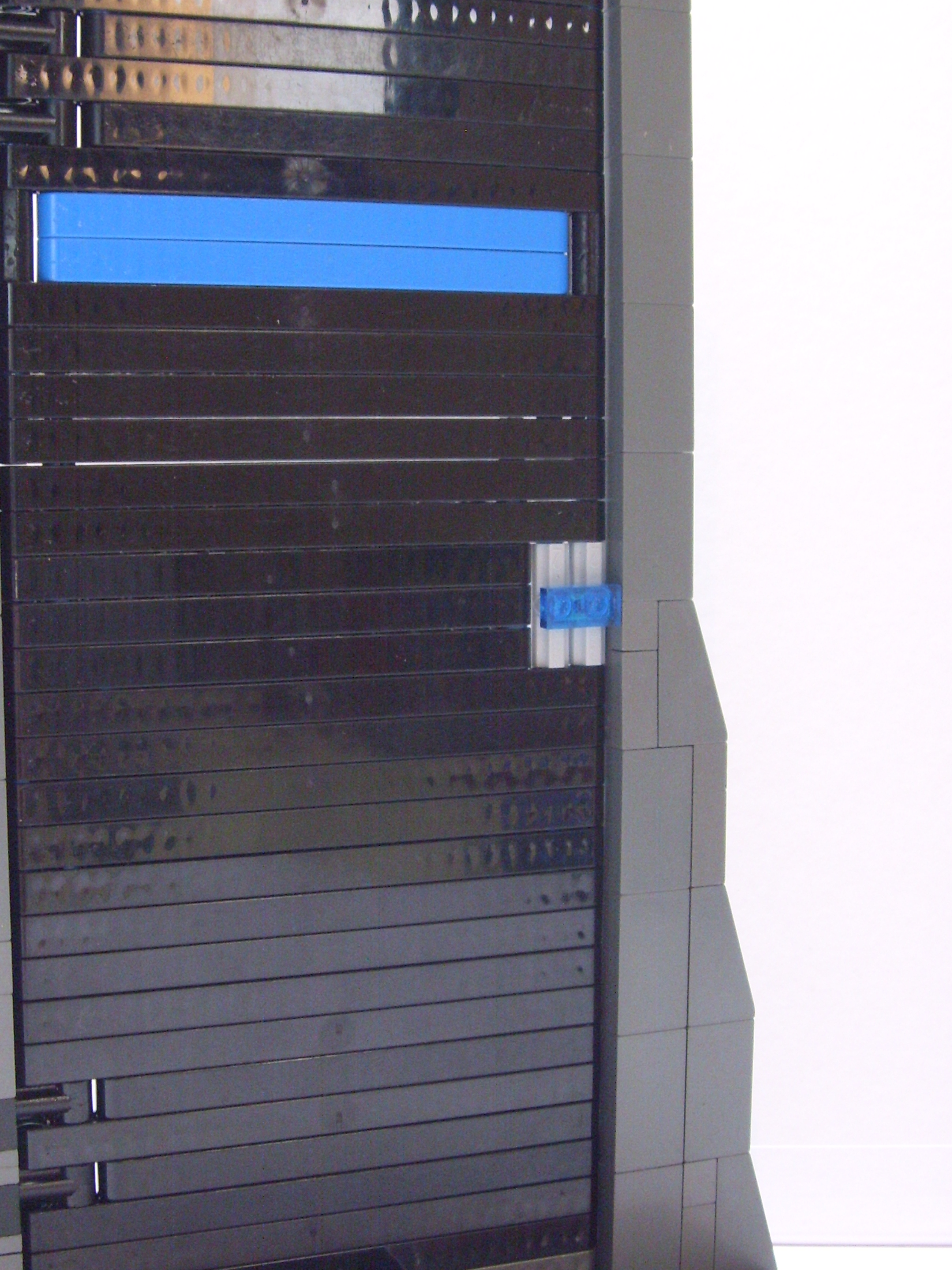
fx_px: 1687
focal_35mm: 46
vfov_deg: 41.2
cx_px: 358
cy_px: 621
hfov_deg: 31.4
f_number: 3.5
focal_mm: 6.3
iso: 300
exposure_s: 1/15
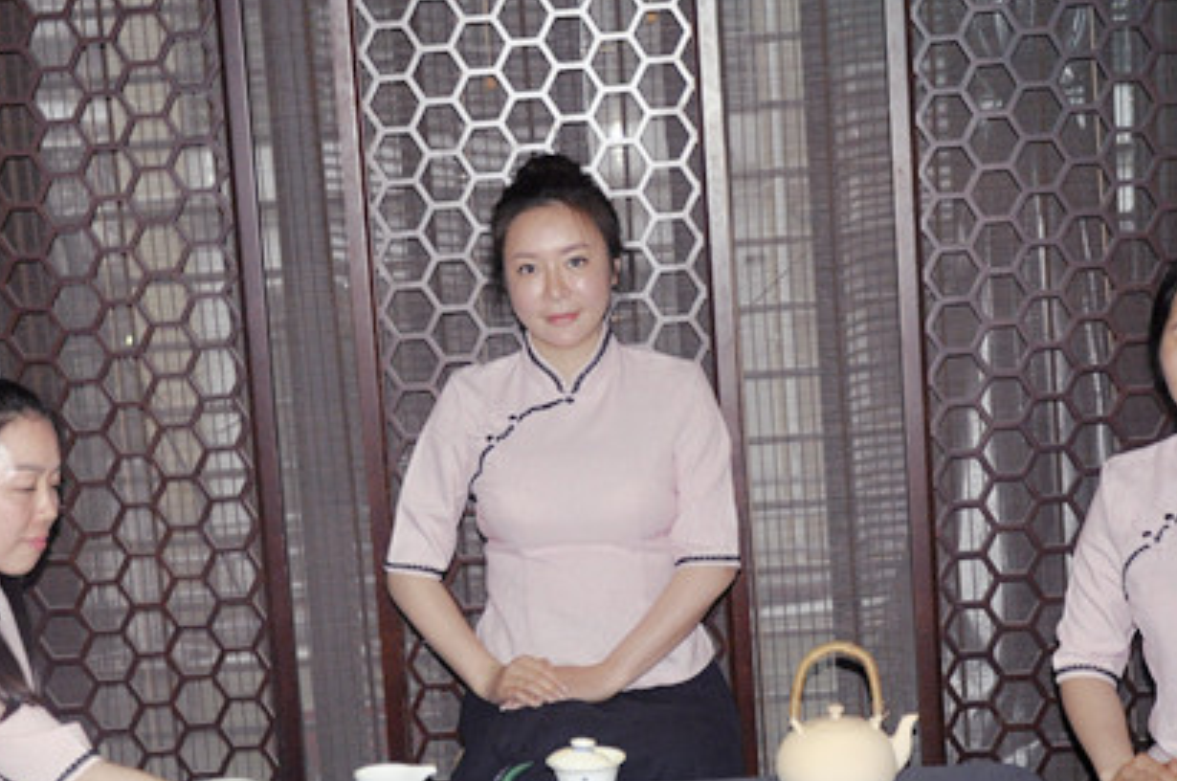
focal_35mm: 82
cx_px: 557
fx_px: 2677
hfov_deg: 24.8
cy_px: 541
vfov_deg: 16.5
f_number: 4
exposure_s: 1/60
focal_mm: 28
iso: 800
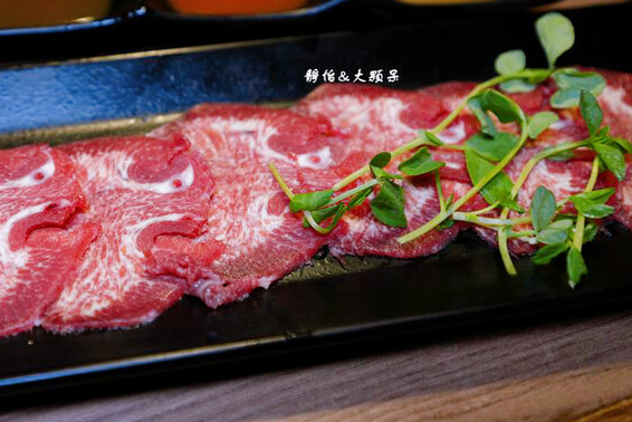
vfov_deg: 31.6
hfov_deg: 45.1
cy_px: 130
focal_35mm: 42
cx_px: 173
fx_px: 738
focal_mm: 28
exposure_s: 1/40
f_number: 3.2
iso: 320
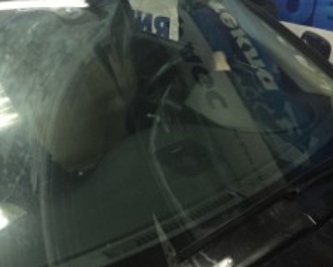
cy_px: 150
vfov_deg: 31.4
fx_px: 473
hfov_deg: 38.1
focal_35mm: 48
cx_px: 97
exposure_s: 1/33
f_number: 2.2
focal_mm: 4.15
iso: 250
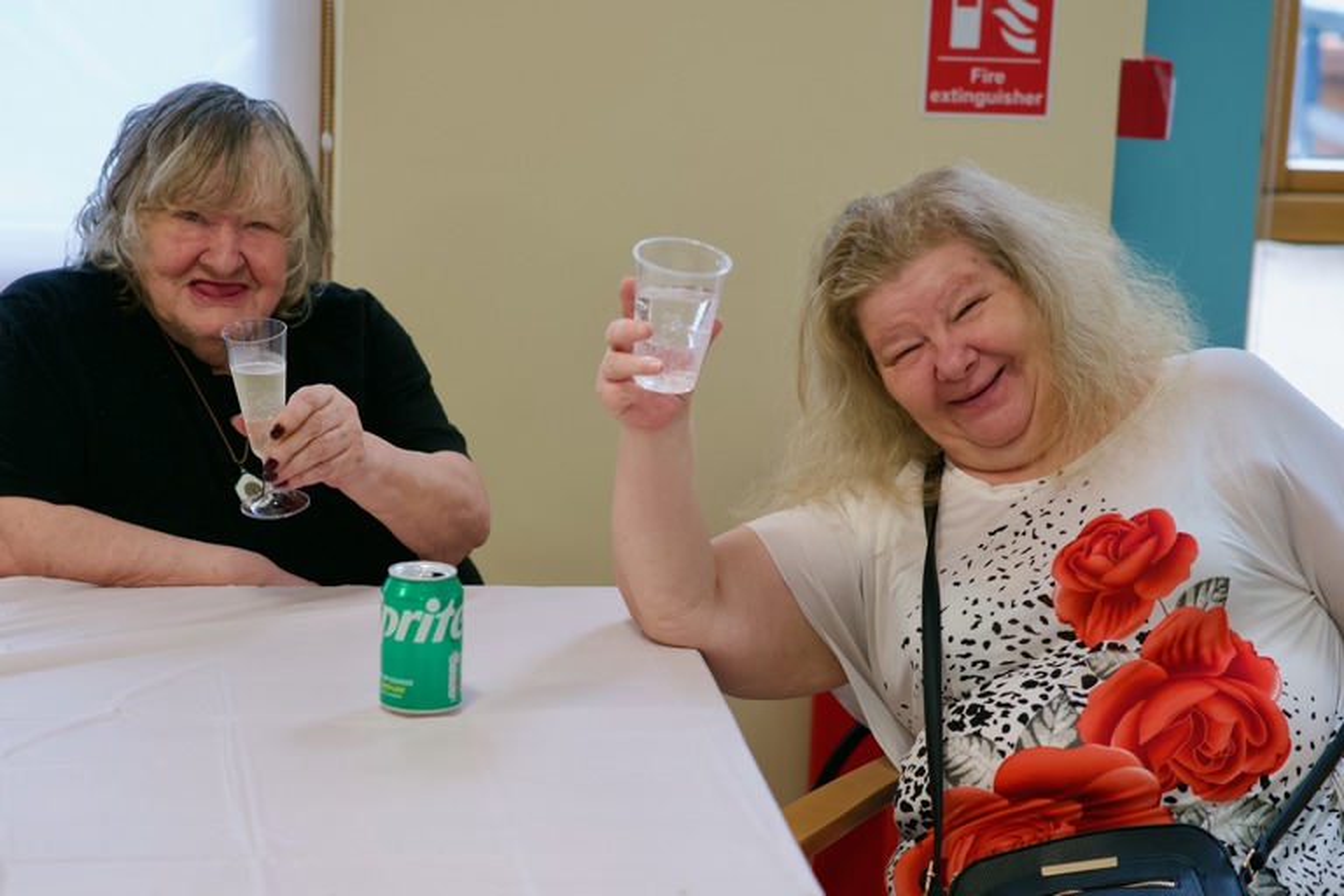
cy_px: 448
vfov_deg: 19.5
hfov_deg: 28.8
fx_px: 2613
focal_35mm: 70
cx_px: 672
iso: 400
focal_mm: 70
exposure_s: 1/80
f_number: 2.8
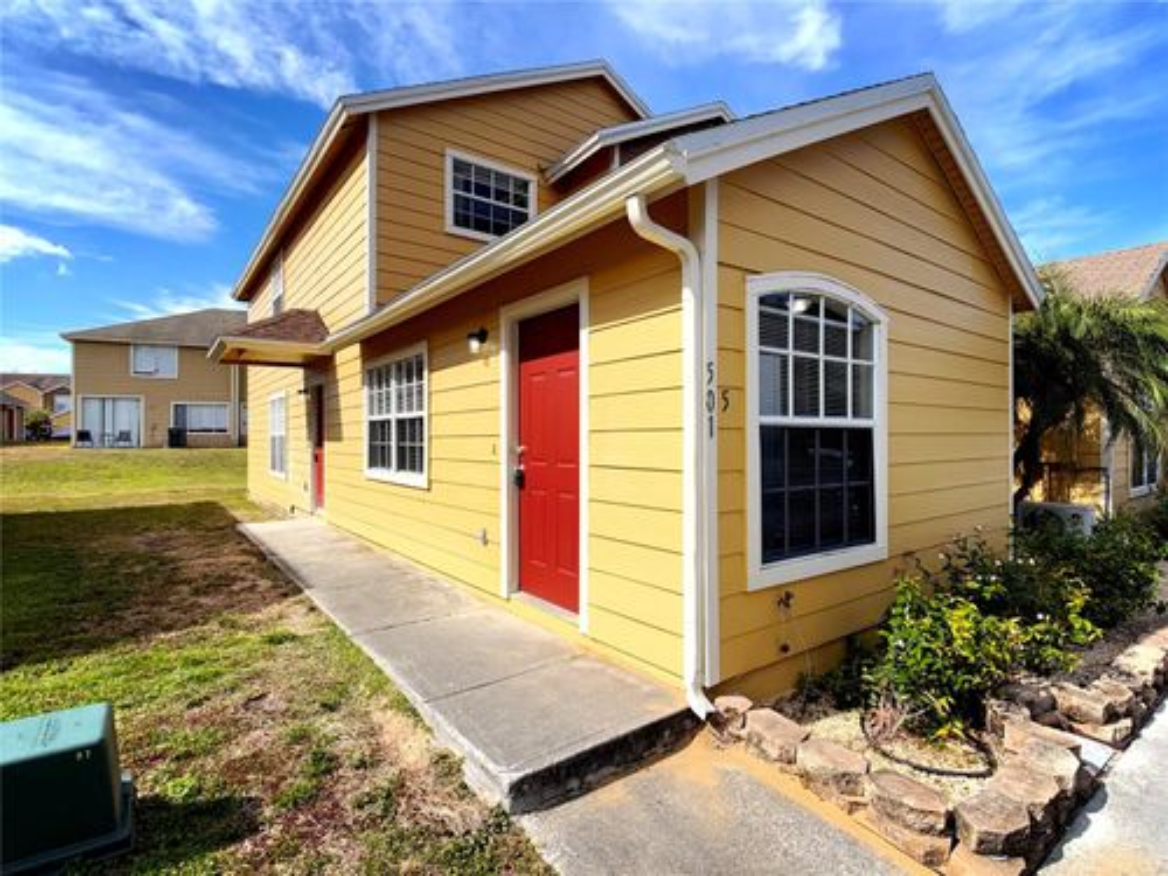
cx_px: 584
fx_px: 810
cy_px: 438
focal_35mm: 24
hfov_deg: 71.6
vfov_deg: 56.8
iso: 80
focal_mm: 6.76
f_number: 1.78
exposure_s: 1/6173
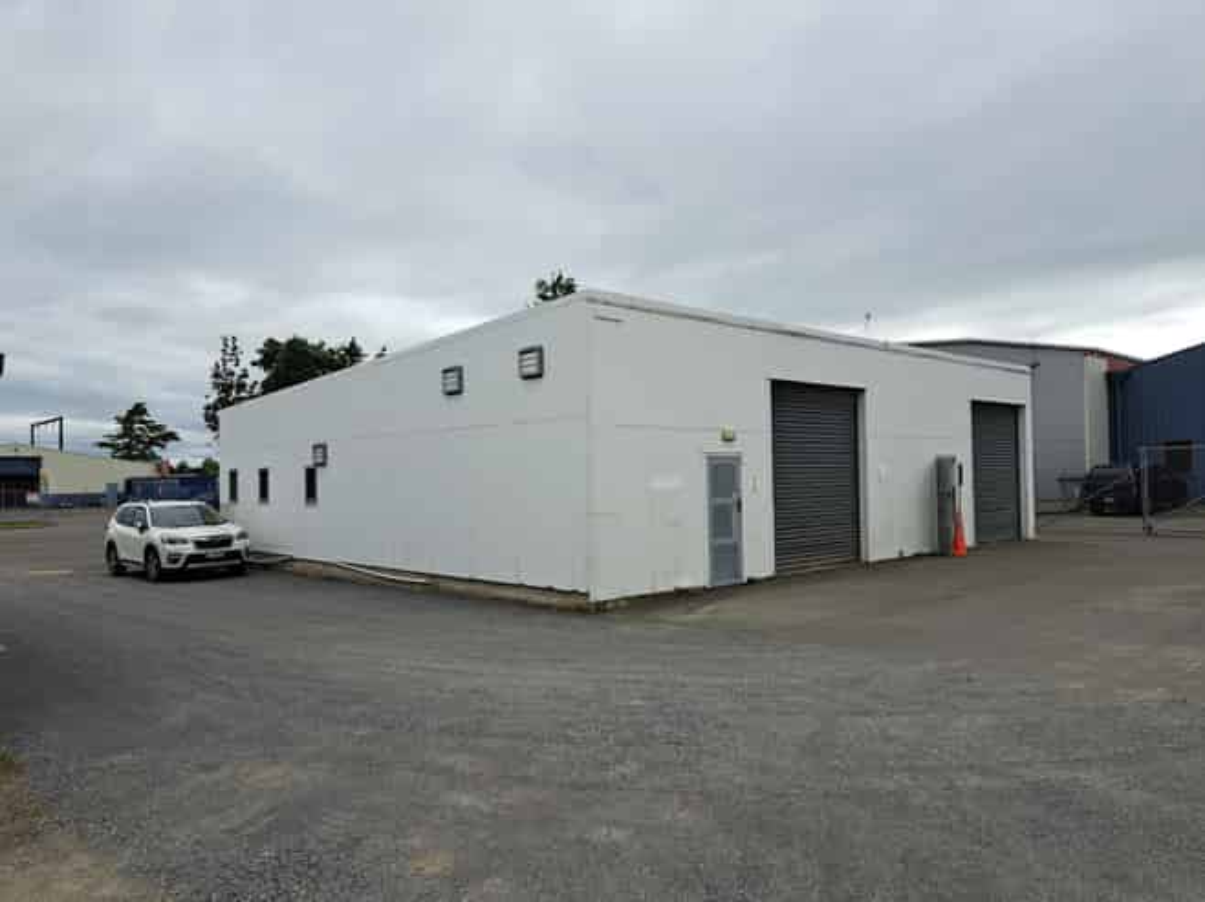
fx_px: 835
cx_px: 602
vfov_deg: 56.8
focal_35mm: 24
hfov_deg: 71.6
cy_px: 451
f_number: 1.8
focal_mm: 5.23
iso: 50
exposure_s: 1/837
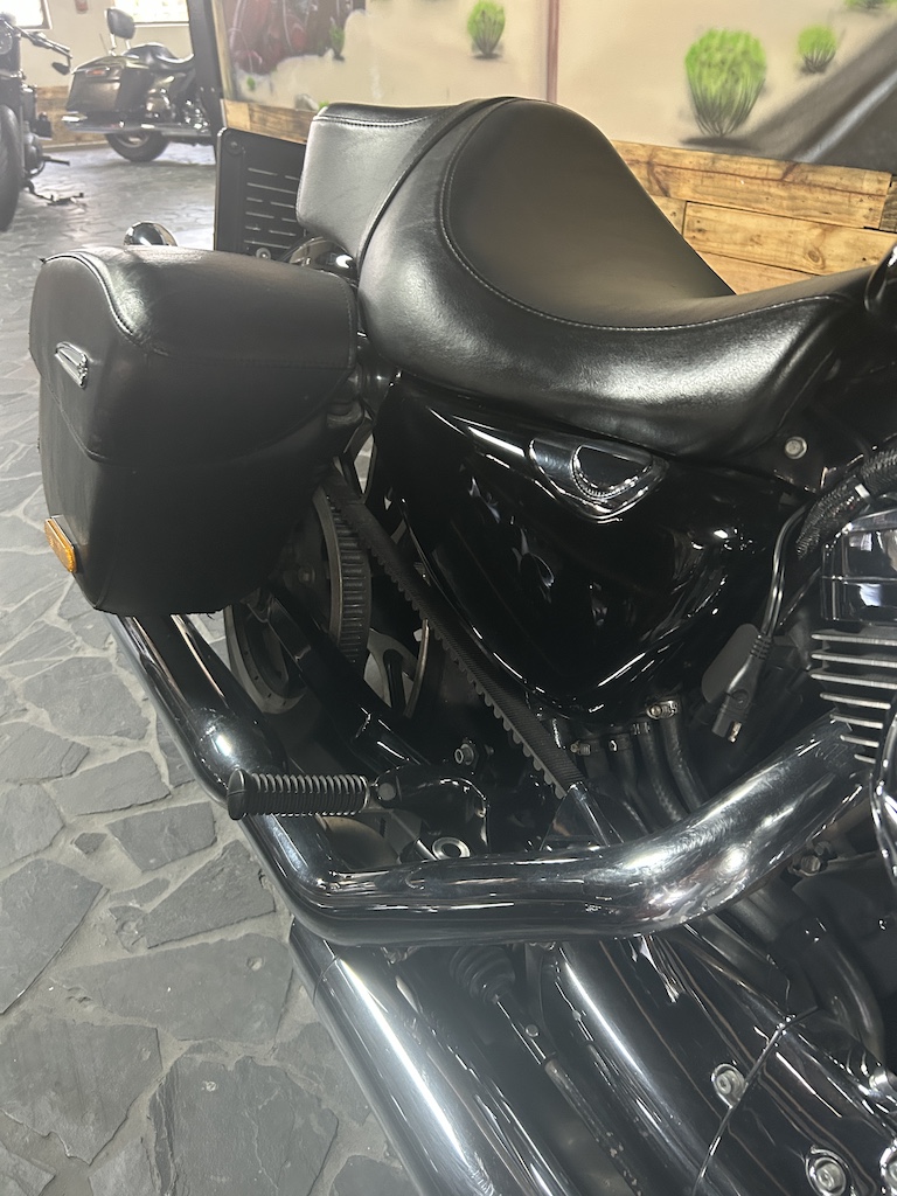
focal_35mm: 26
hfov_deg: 53.1
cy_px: 598
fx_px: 898
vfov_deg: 67.3
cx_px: 448
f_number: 1.5
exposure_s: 1/33
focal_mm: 5.7
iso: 500
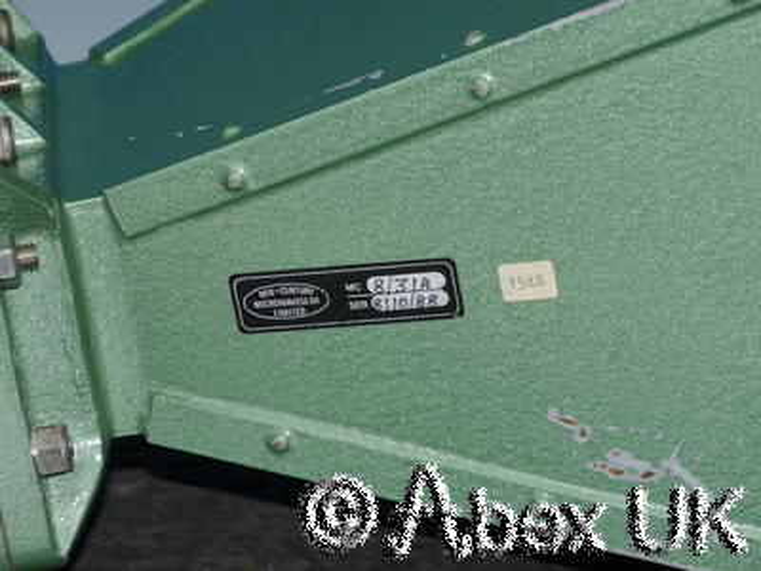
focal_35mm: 194
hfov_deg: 10.2
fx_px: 4265
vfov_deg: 7.7
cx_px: 380
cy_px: 286
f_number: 11
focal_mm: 97
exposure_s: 1/60
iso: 400
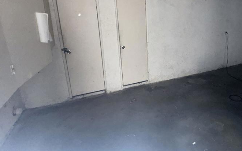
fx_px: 152
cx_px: 169
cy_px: 55
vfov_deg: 52.3
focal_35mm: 23
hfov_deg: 73.8
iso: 250
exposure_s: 1/60
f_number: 2.2
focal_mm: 2.22
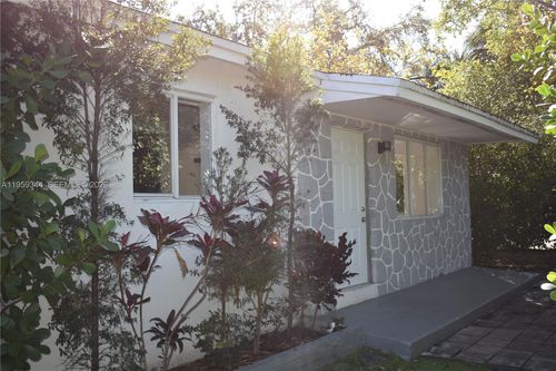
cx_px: 278
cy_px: 186
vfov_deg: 39.9
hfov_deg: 57.2
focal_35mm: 33
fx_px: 509
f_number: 3.8
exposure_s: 1/200
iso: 100
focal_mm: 22
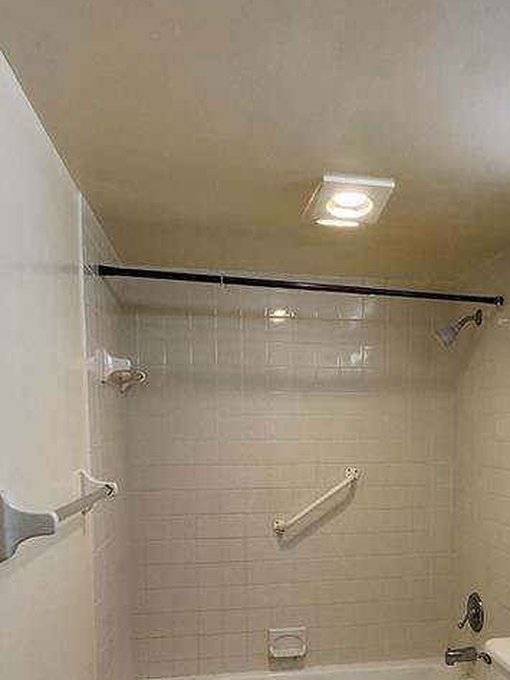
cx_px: 371
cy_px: 502
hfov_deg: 41.9
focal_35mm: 33
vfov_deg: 53.1
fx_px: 648
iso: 40
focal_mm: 1.74
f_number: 2.2
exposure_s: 1/60
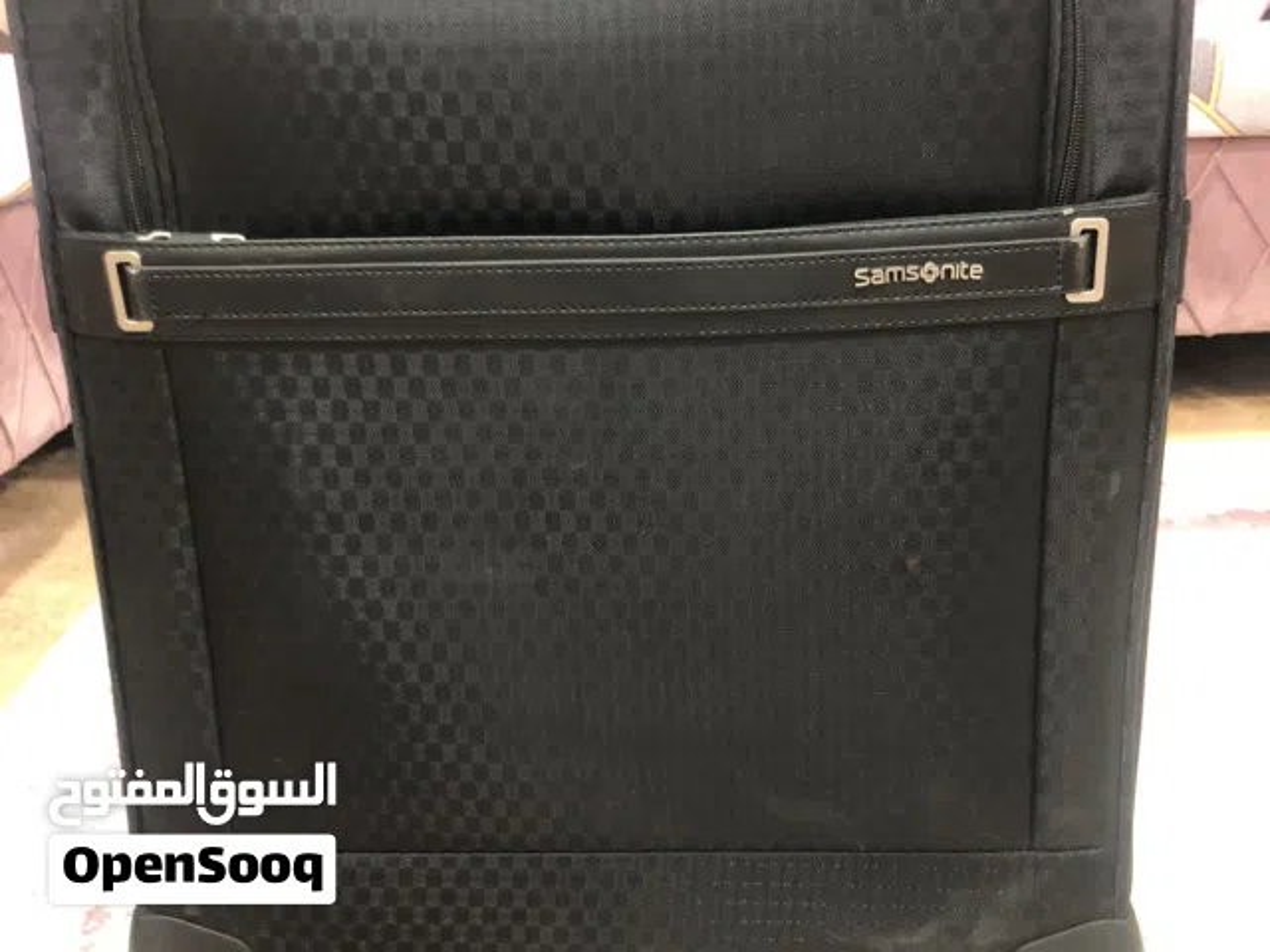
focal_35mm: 28
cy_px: 476
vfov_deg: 49.7
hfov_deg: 63.4
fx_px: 1027
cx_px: 635
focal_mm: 3.99
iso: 100
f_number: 1.8
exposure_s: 1/12
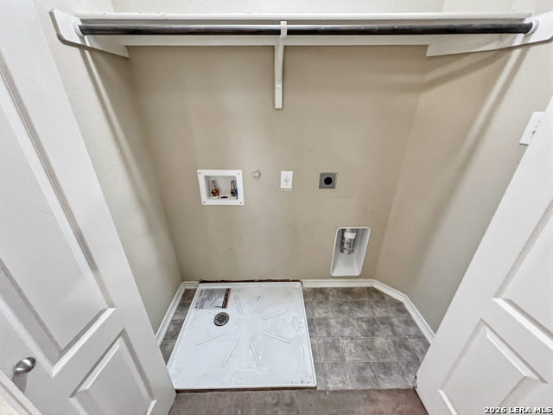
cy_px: 208
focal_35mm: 13
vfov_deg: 89.9
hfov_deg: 106.2
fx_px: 208
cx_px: 276
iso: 800
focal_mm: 1.6
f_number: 1.8
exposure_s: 1/60
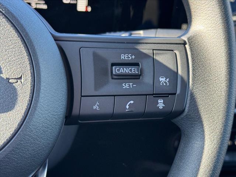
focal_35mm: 48
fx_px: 327
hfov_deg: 39.7
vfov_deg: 30.3
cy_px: 88
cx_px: 118
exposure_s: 1/96
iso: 100
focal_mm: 6.76
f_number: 1.78
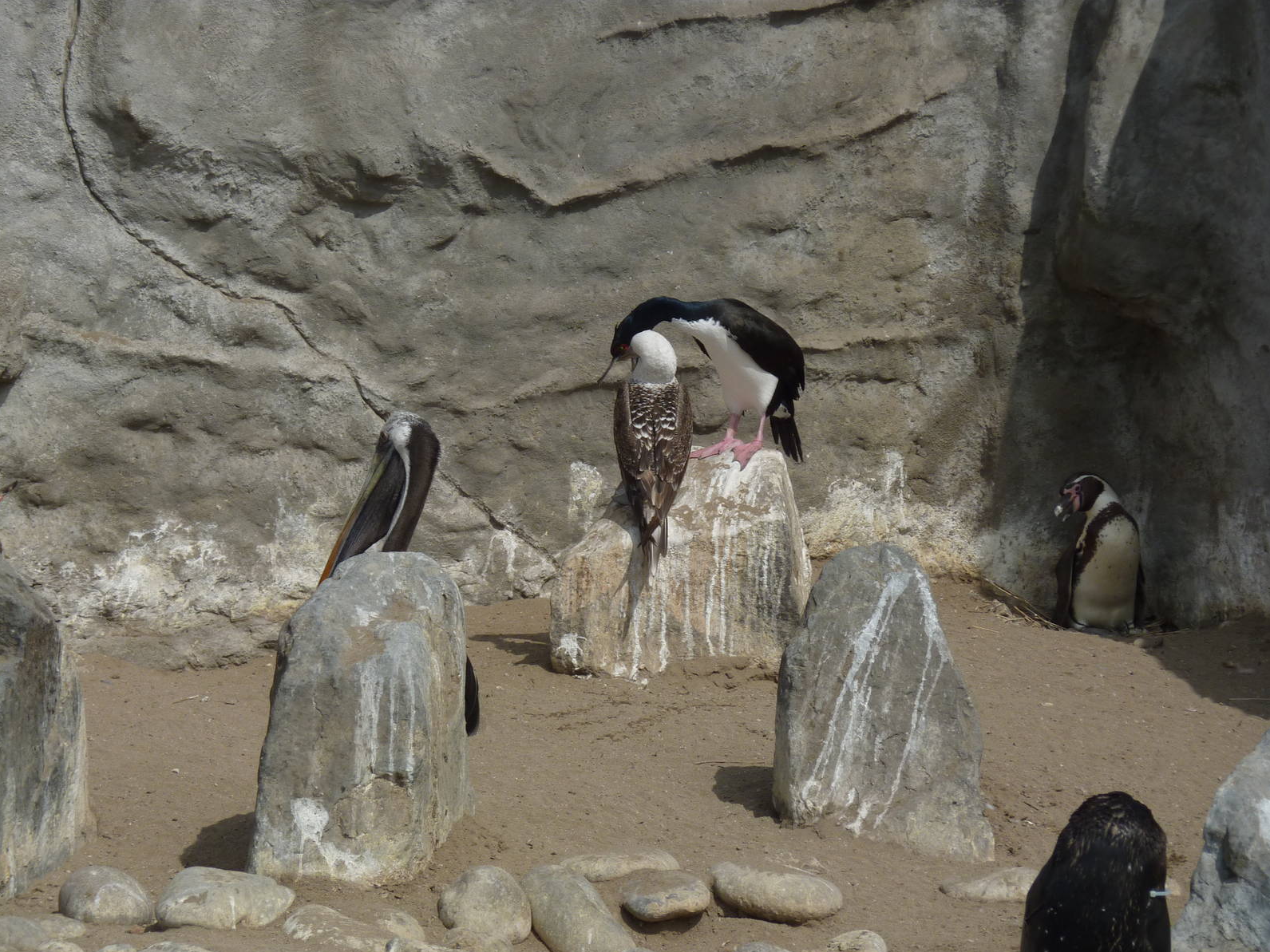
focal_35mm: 183
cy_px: 478
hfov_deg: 10.8
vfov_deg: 8.1
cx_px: 635
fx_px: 6713
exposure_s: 1/800
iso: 80
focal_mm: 29.9
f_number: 5.6
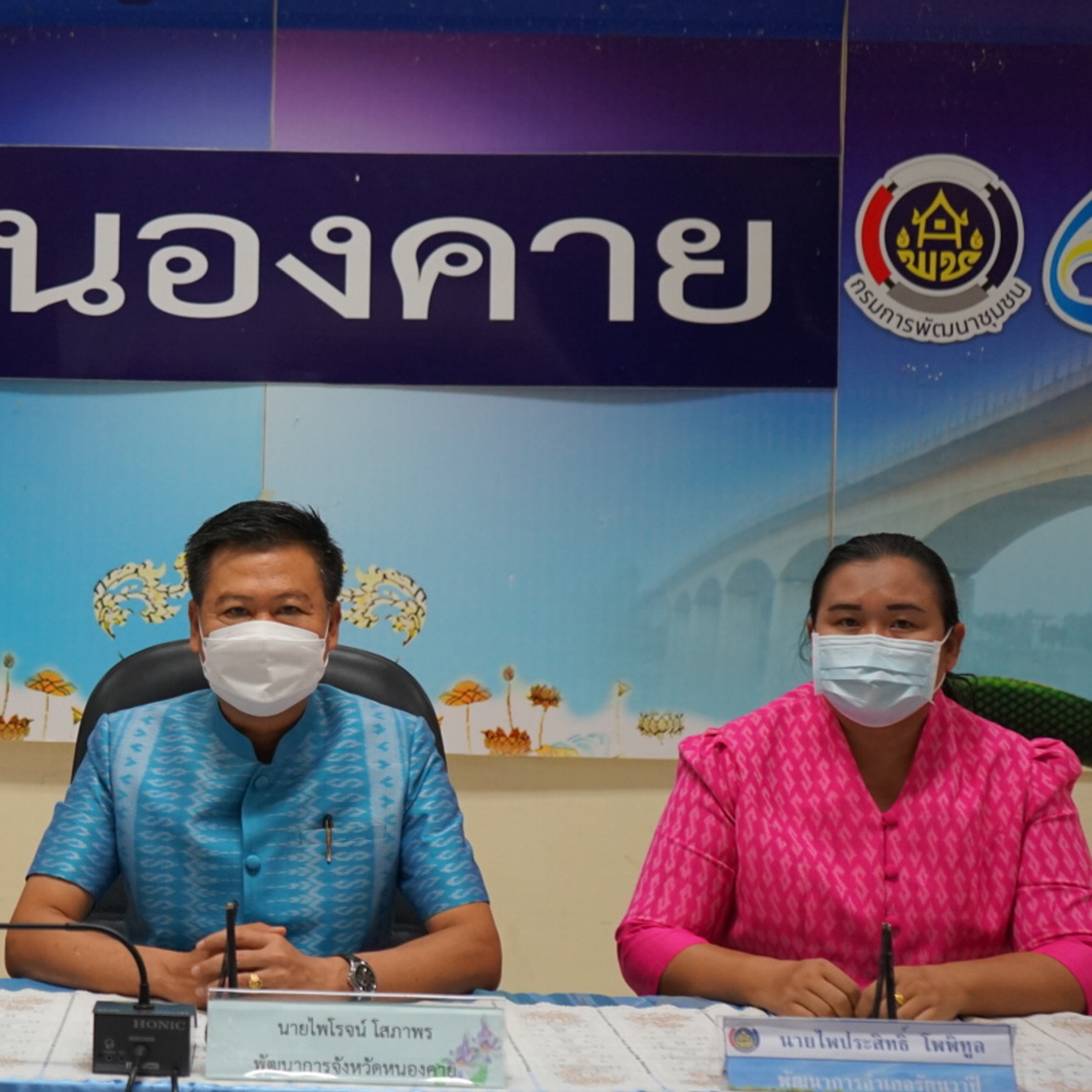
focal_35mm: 72
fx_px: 2570
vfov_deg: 24.0
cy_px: 539
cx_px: 169
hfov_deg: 23.5
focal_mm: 42
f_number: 4.5
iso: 1250
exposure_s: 1/160
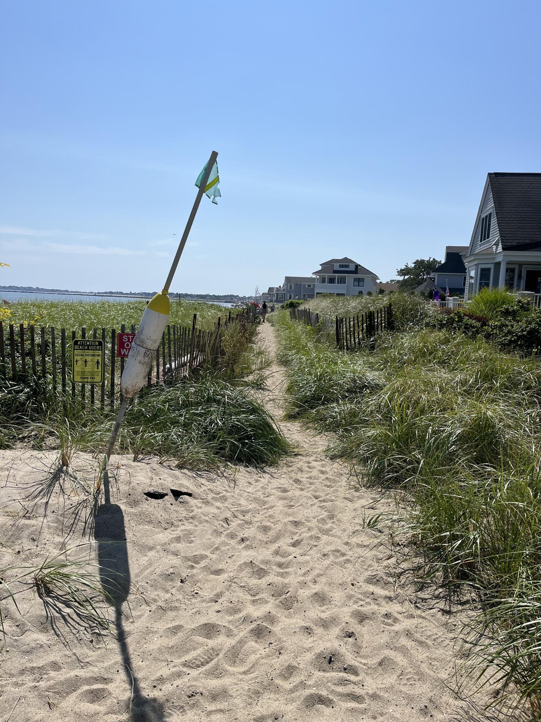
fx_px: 542
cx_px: 270
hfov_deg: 53.1
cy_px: 361
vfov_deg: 67.3
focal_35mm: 26
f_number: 1.6
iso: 50
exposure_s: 1/7874
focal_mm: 5.1
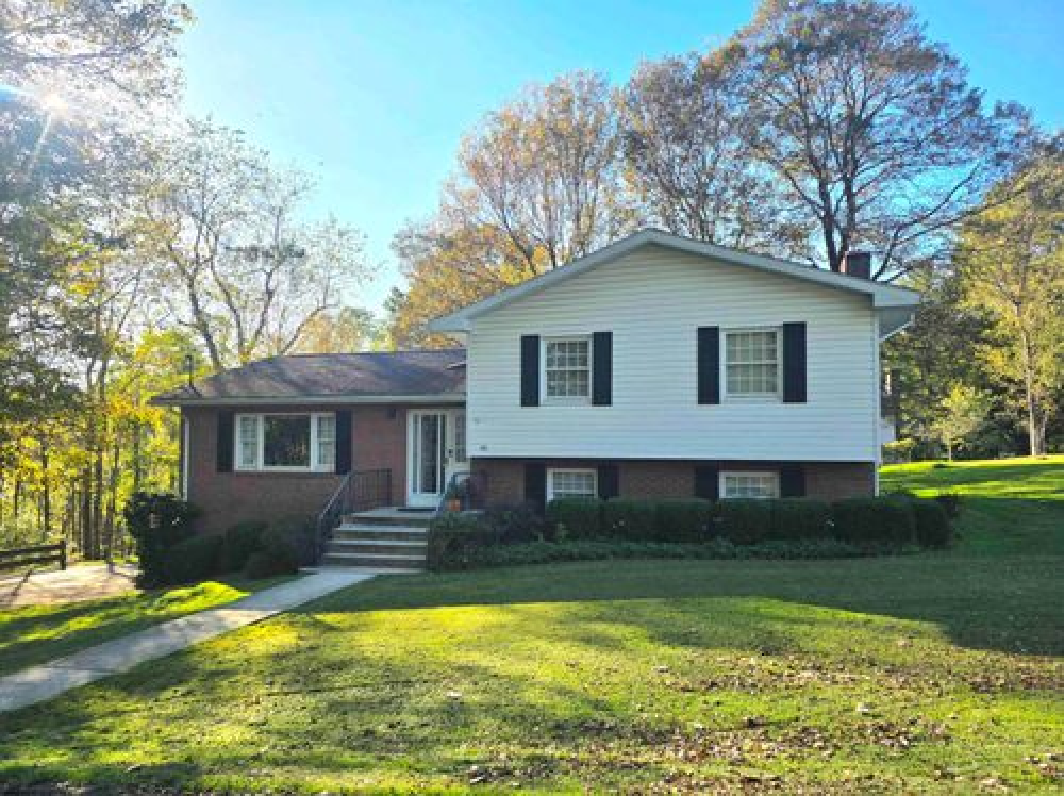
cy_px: 398
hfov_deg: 74.0
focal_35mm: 23
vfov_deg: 58.8
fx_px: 706
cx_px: 532
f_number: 1.7
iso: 80
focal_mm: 6.3
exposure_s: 1/3333
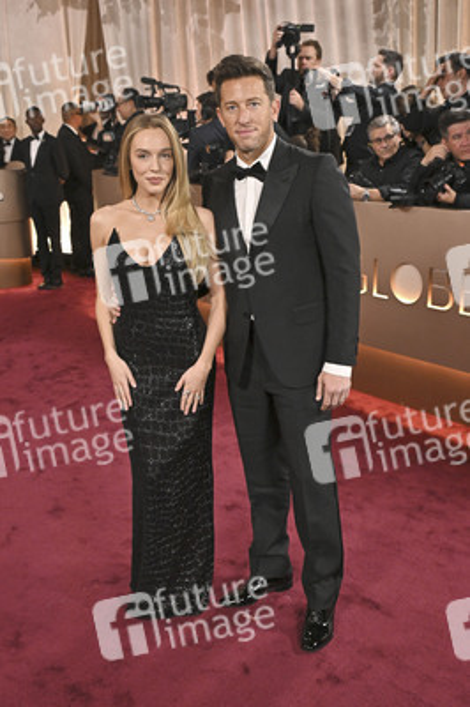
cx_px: 235
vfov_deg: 50.7
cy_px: 354
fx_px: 745
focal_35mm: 38
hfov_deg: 35.0
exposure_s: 1/320
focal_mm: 38
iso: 2500
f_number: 5.6
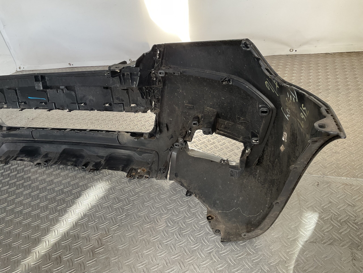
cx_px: 182
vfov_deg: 48.2
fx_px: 304
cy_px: 136
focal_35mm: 29
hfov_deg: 61.7
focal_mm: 3
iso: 32
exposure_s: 1/100
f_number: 1.8
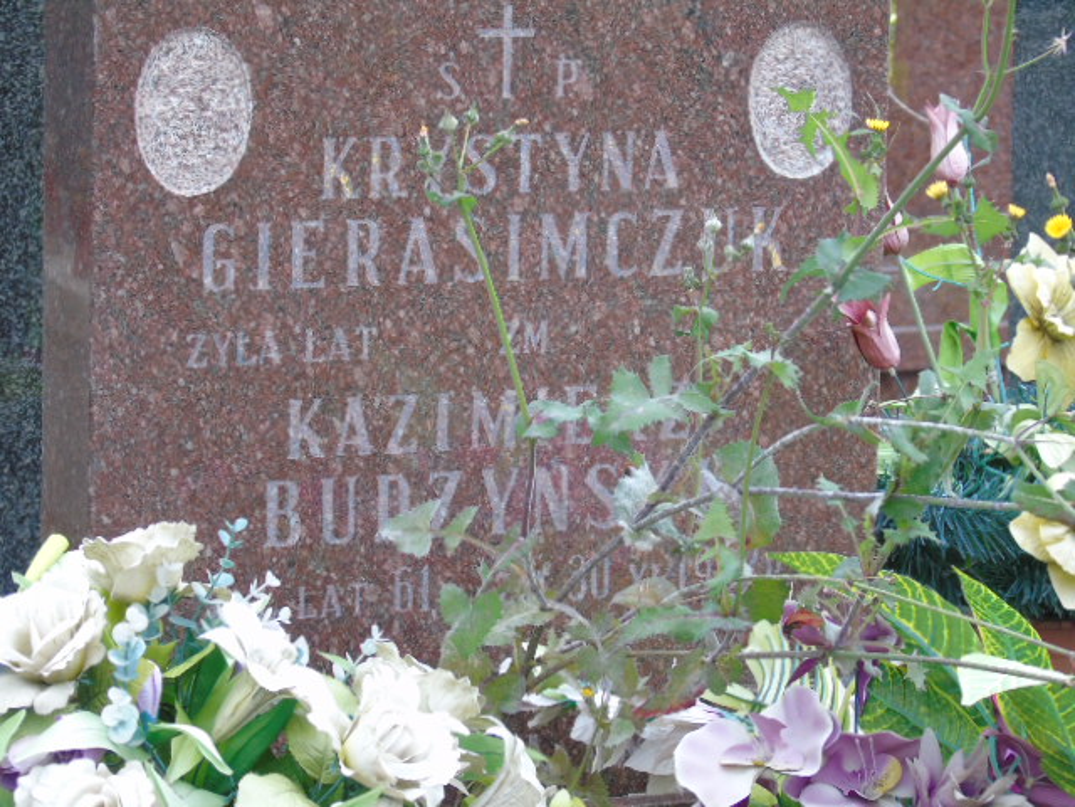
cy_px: 404
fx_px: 5031
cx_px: 538
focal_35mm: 162
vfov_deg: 9.2
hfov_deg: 12.2
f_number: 4.9
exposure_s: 1/125
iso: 320
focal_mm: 29
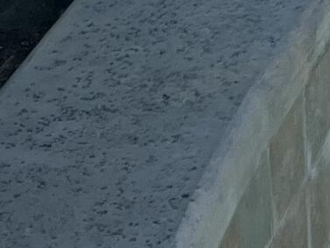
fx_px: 1974
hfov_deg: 7.9
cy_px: -680
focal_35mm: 207
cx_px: 1061
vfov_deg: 6.2
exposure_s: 1/2967
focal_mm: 5.1
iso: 50
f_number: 1.6
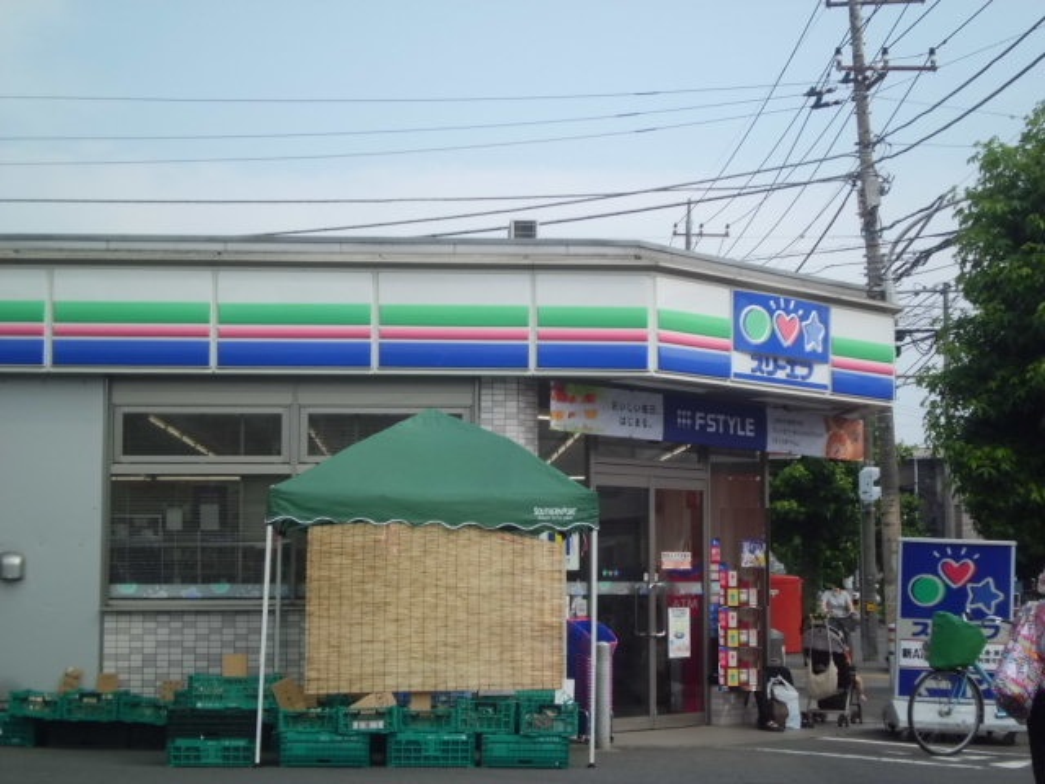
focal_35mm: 73
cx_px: 522
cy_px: 392
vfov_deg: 20.2
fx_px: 2204
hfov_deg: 26.7
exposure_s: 1/320
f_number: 4.4
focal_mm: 13
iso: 64
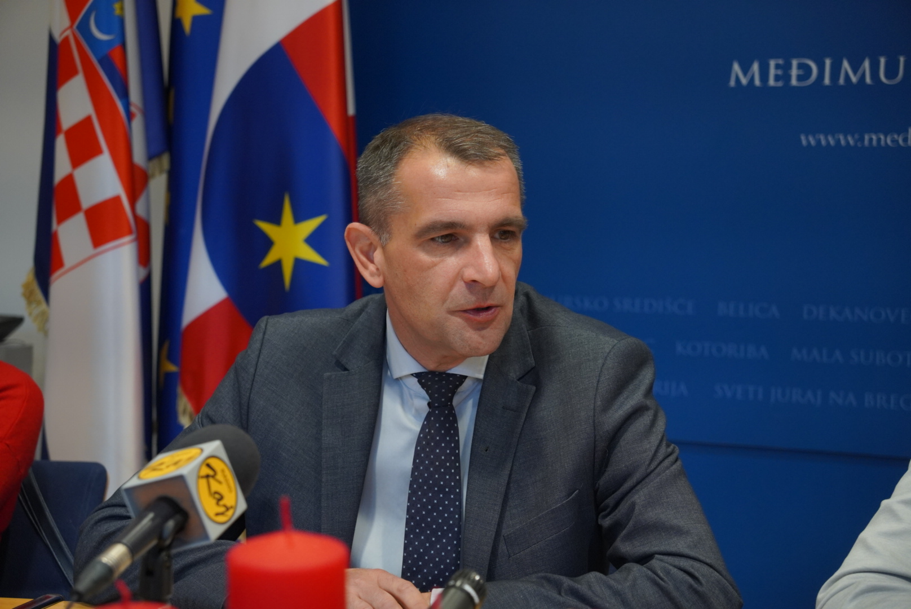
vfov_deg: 19.1
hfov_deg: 28.2
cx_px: 456
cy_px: 304
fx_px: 1812
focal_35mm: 72
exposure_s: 1/160
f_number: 3.5
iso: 1000
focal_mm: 47.7
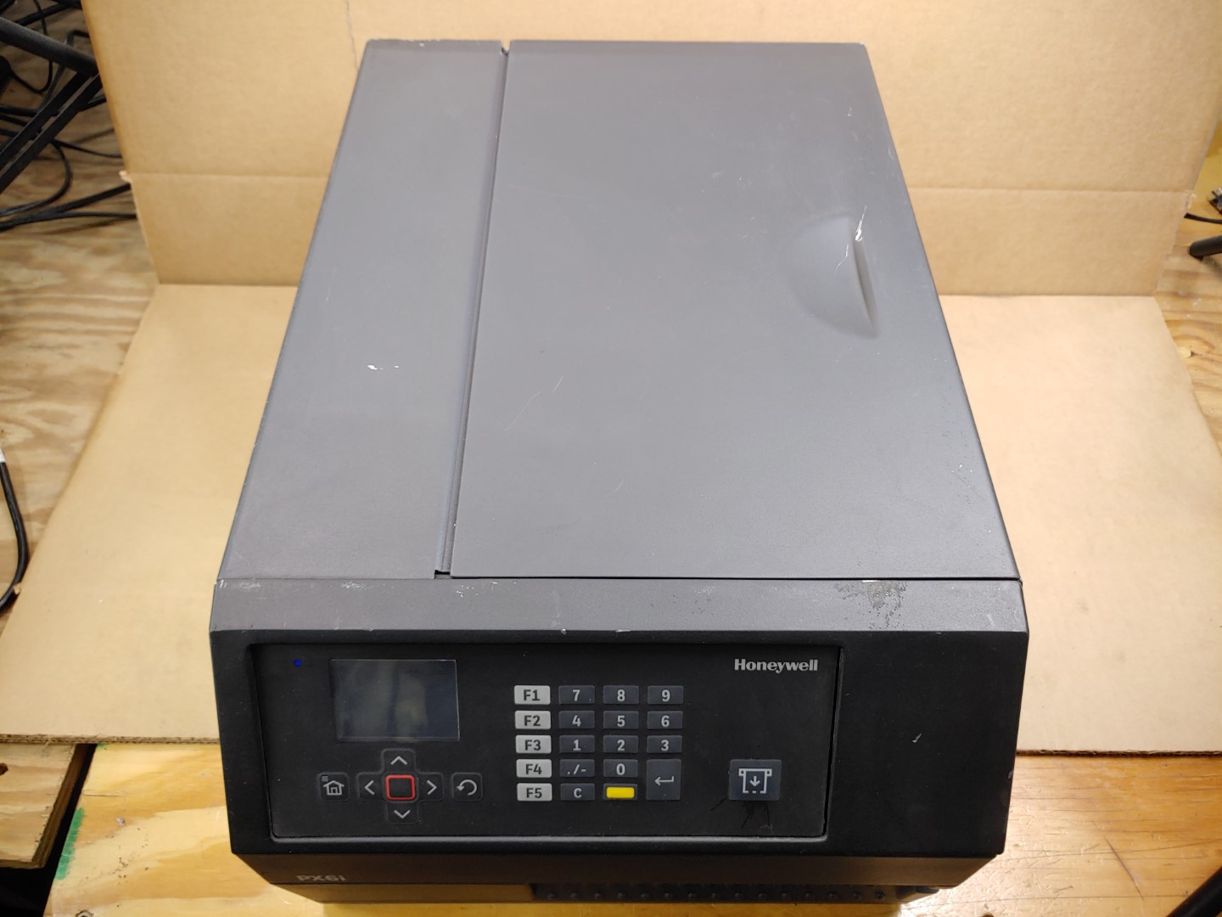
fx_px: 918
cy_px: 458
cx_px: 611
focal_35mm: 26
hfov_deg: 67.3
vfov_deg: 53.1
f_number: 1.8
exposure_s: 1/60
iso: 50
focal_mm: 4.36
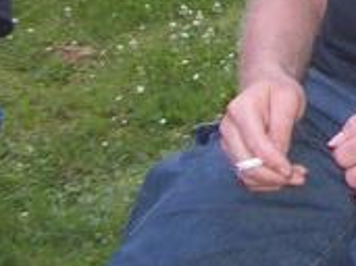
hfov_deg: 13.4
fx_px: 1346
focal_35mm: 131
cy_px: -181
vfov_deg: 10.7
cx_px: 662
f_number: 2.6
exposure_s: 1/40
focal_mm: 5.8
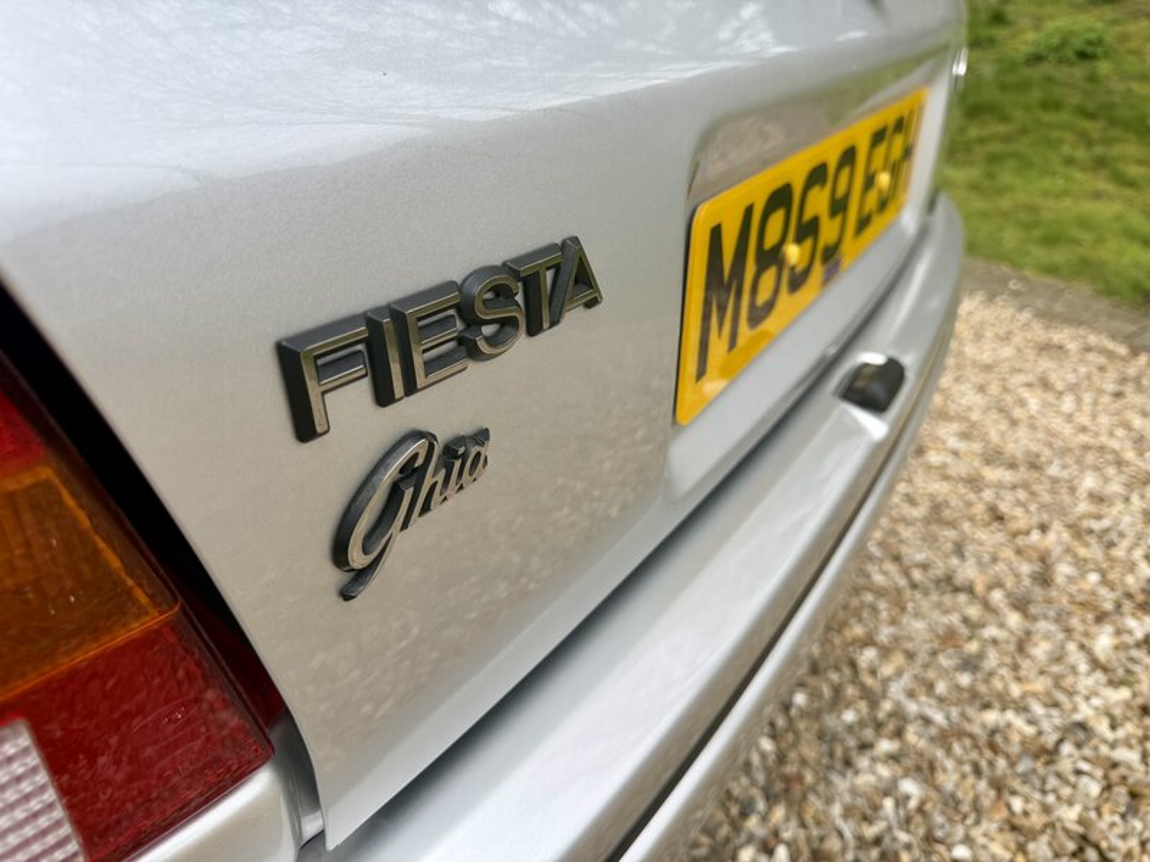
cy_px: 431
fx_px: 797
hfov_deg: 71.6
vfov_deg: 56.8
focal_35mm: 24
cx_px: 575
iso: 80
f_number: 1.78
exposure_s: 1/1156
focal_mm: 6.76
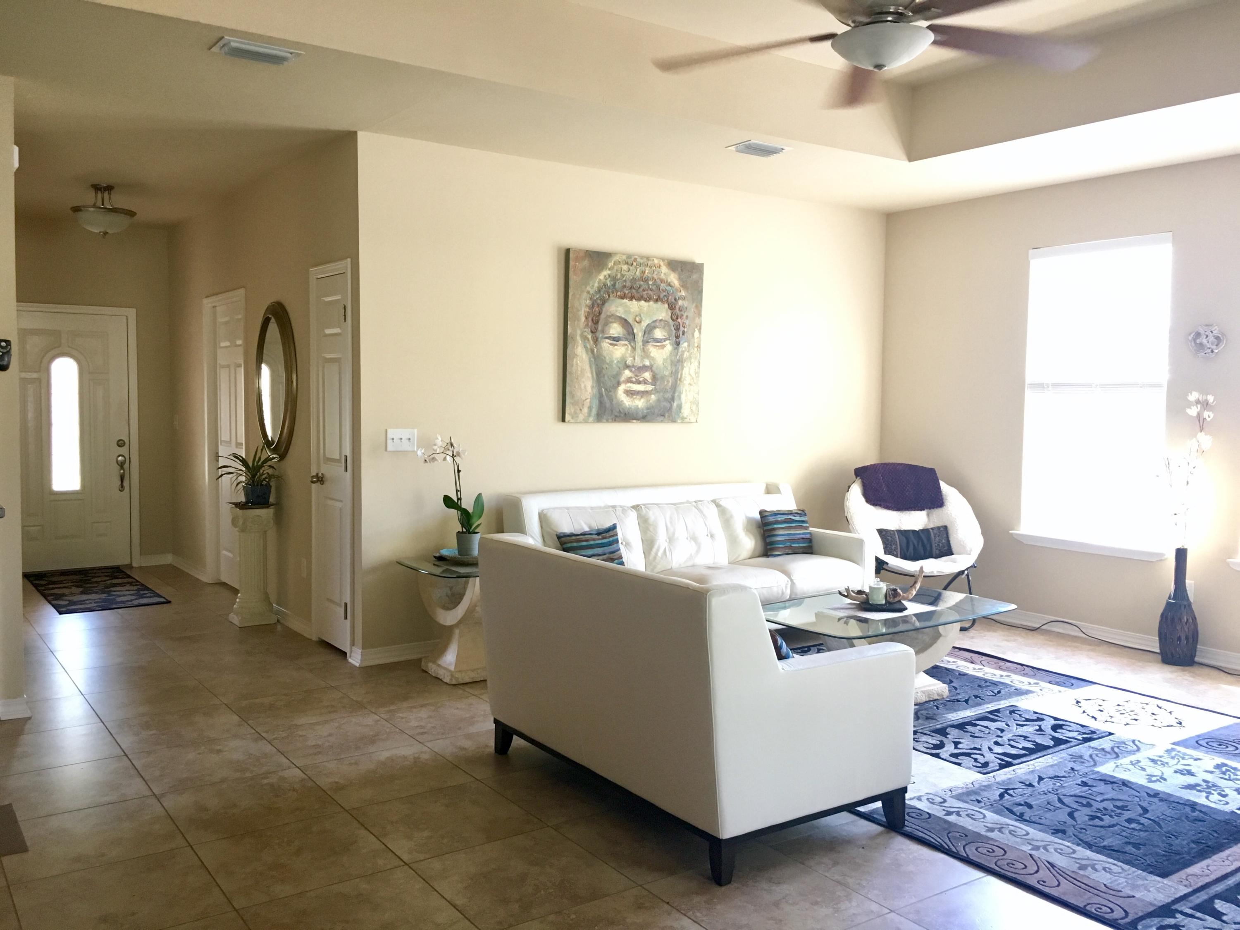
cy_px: 465
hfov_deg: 61.7
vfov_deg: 48.2
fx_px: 1039
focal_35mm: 29
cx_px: 620
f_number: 2.2
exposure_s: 1/30
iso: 125
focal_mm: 4.15
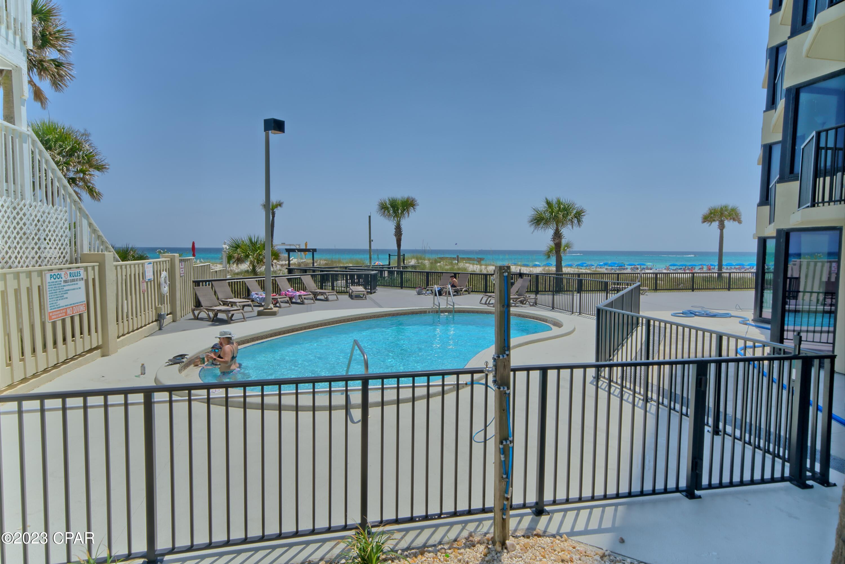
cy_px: 282
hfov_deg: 84.0
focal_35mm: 20
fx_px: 470
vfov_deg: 62.0
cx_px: 422
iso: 200
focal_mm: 20
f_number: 19
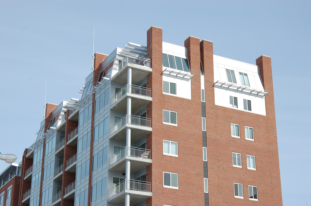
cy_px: 103
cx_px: 156
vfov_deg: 18.1
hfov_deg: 27.0
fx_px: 647
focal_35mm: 75
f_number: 10
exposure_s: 1/400
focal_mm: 50
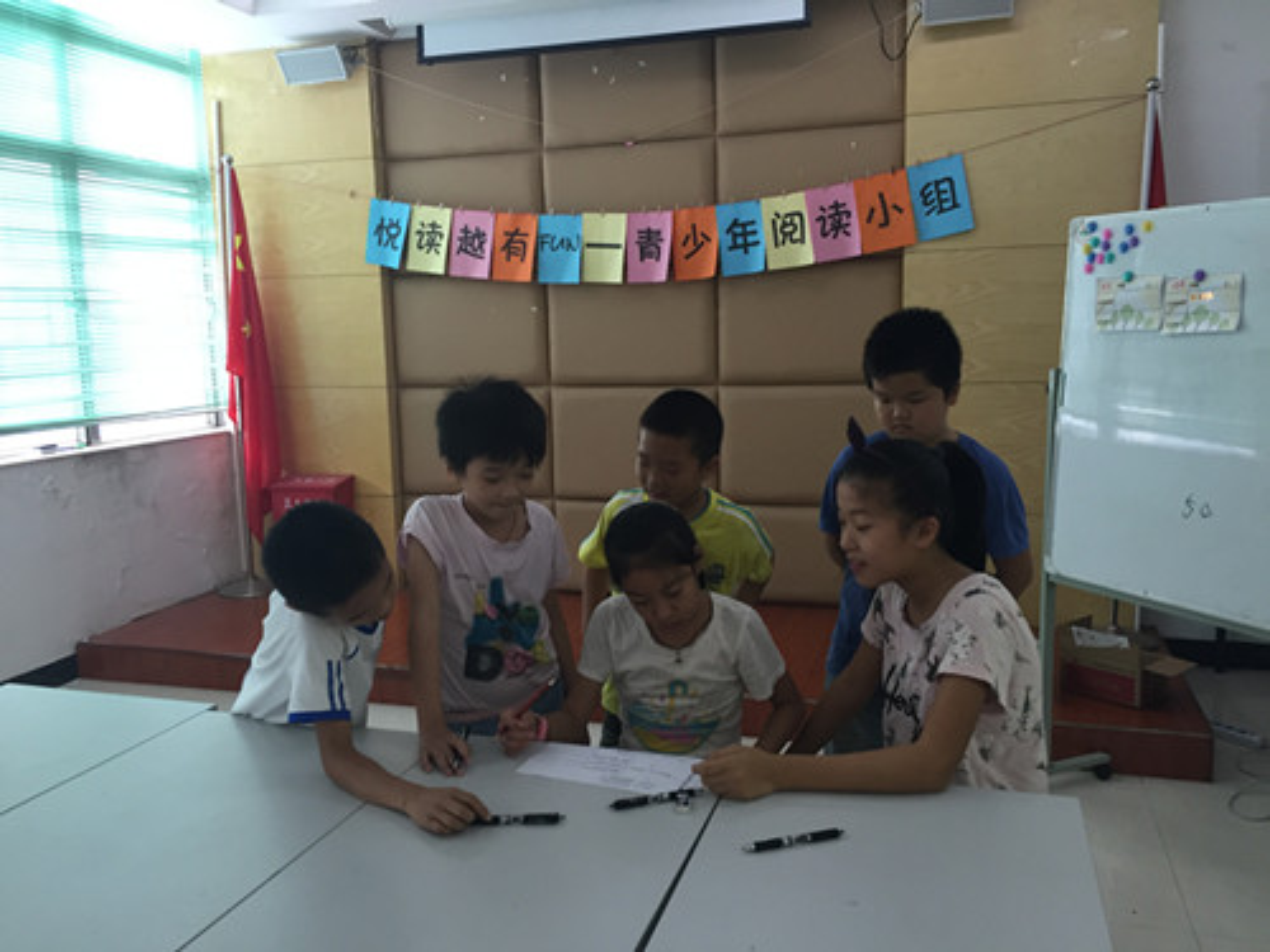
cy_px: 476
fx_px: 1064
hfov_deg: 61.7
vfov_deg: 48.2
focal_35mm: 29
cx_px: 635
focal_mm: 4.15
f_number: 2.2
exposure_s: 1/33
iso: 100
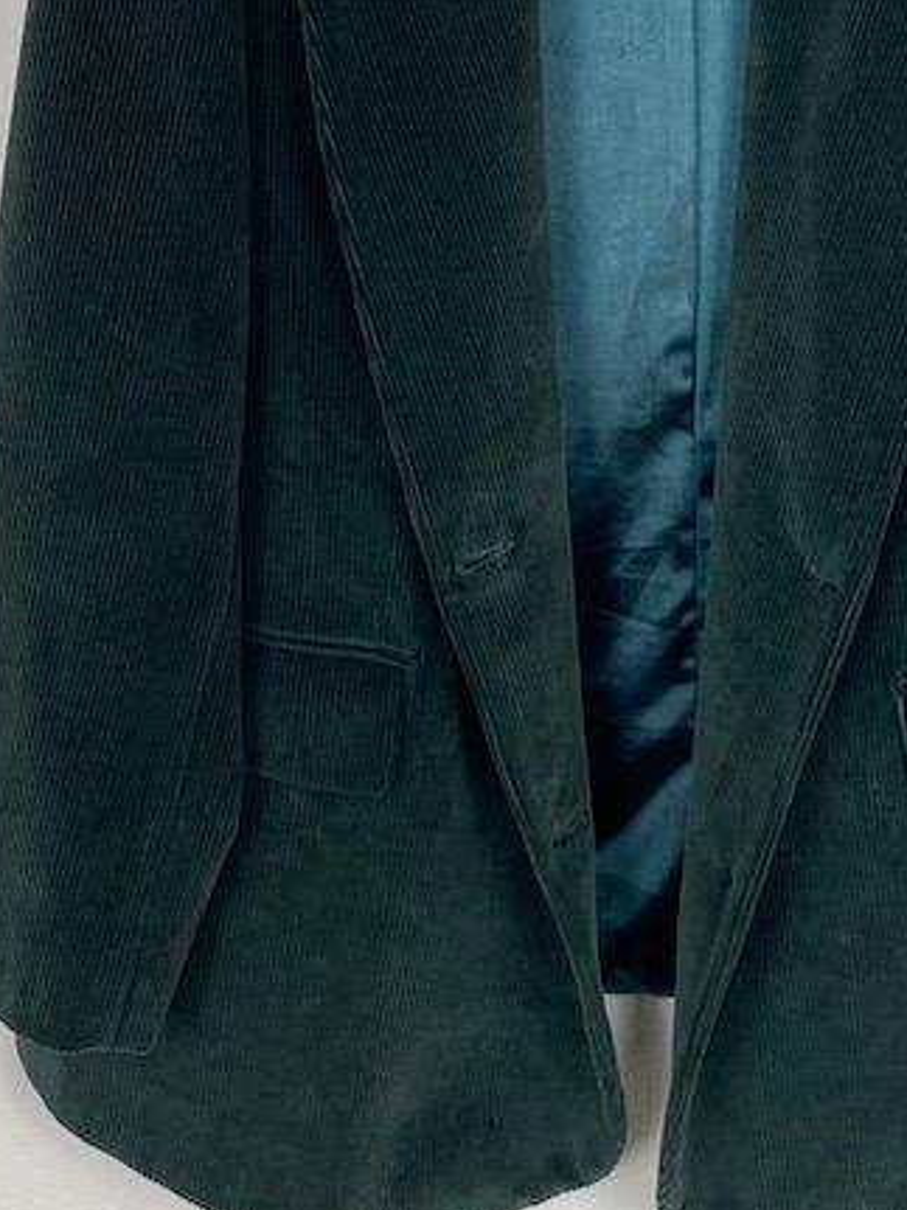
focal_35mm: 59
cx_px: 682
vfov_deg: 32.3
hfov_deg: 24.5
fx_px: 2062
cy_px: 358
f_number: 1.8
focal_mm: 4.25
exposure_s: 1/100
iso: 100
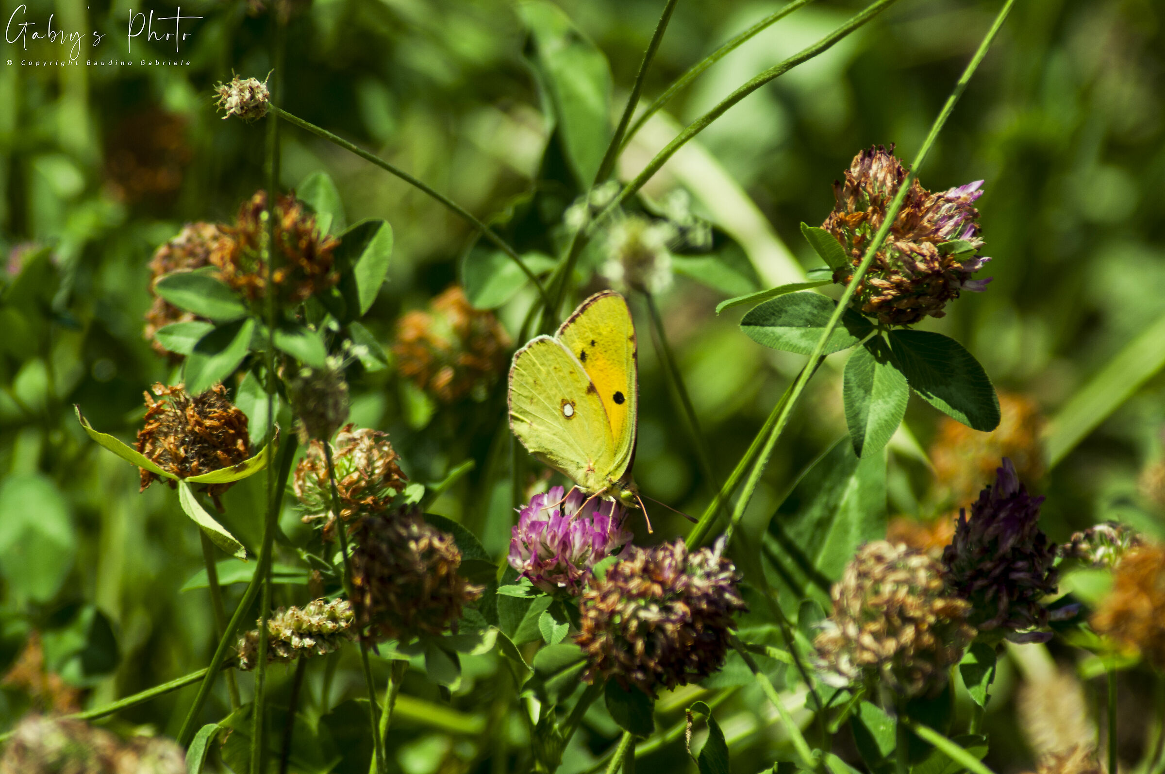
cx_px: 582
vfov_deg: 3.0
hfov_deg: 4.6
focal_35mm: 450
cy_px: 387
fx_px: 14545
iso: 200
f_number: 8
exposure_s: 1/500
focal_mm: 300
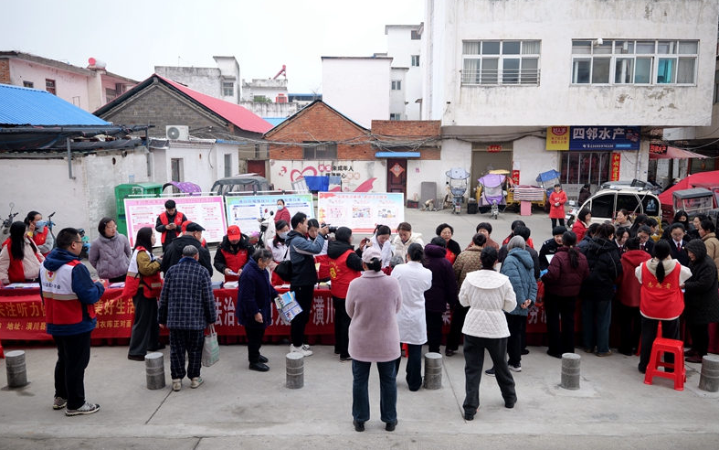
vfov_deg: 43.1
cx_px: 360
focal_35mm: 29
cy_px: 238
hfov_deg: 64.6
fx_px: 568
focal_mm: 28
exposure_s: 1/160
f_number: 2.8
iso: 100
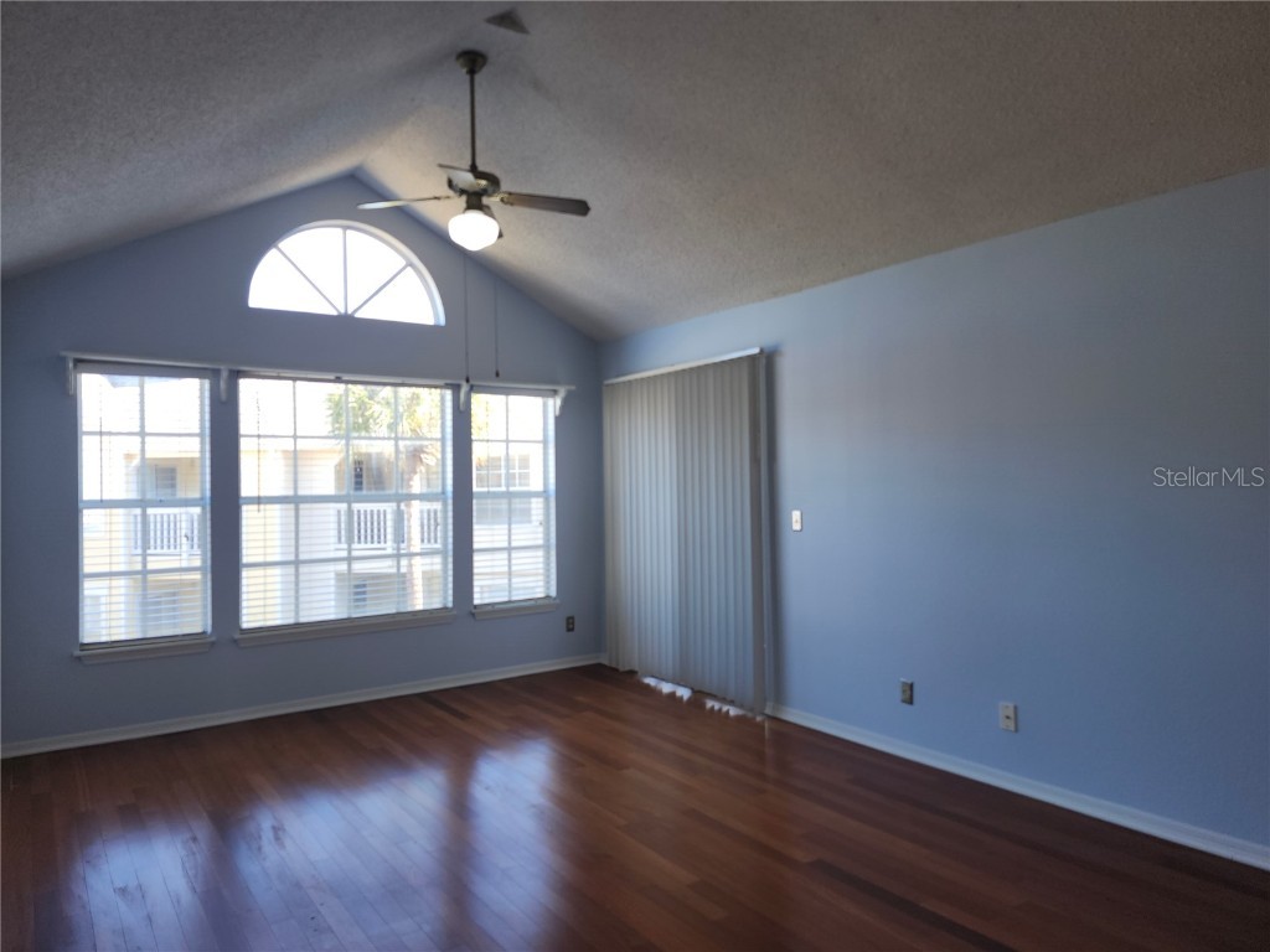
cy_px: 476
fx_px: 844
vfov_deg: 58.9
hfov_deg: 73.9
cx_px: 635
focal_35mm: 23
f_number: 1.8
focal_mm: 5.54
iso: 25
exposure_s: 1/60
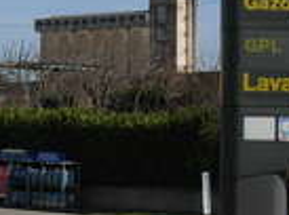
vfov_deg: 8.8
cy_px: 76
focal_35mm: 167
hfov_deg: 11.7
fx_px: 1391
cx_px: -27
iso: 79
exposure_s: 1/745
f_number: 4.9
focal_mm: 6.3
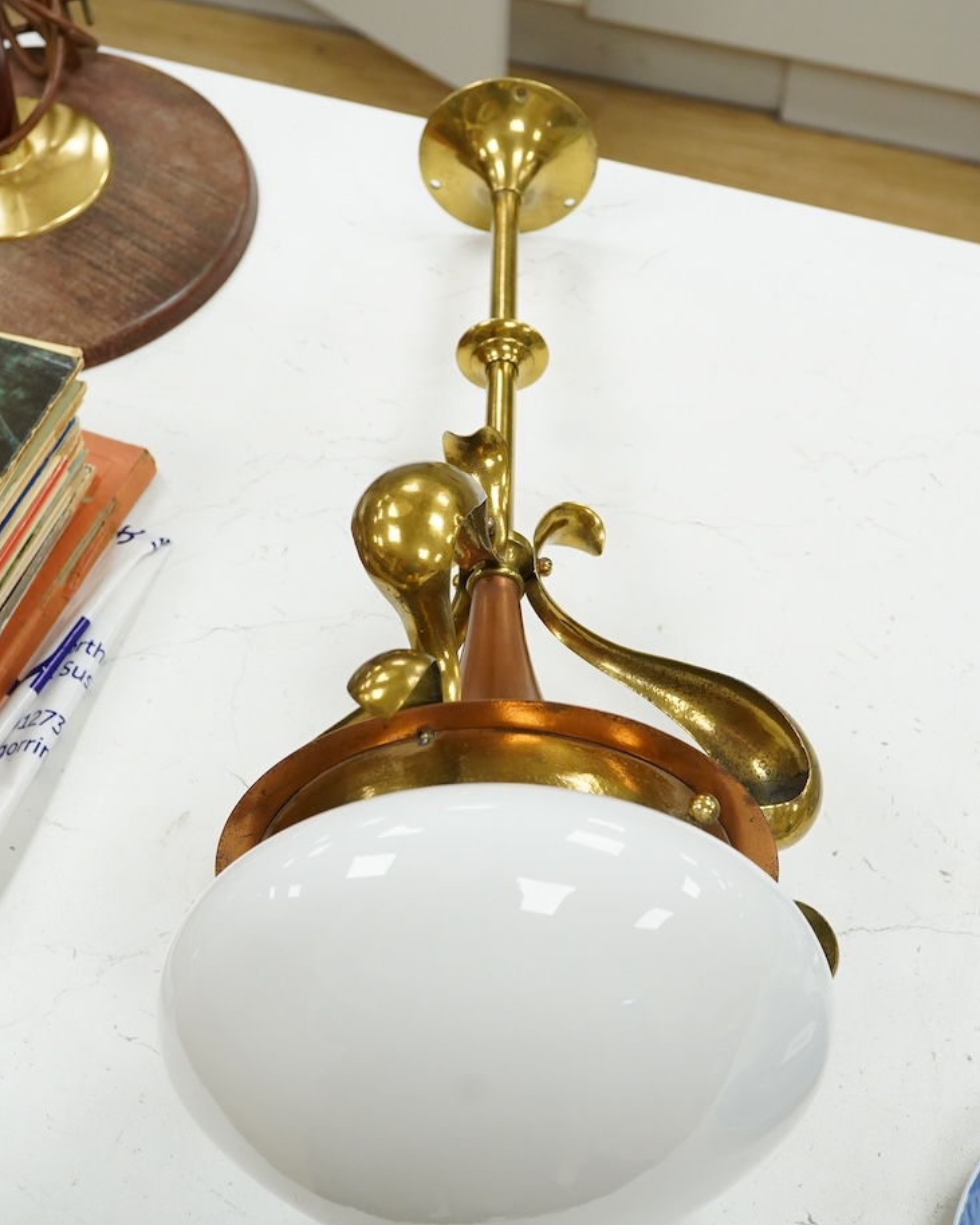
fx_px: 1886
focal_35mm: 52
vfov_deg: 36.0
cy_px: 552
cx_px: 480
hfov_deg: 29.1
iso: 2500
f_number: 10
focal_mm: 30
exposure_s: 1/200
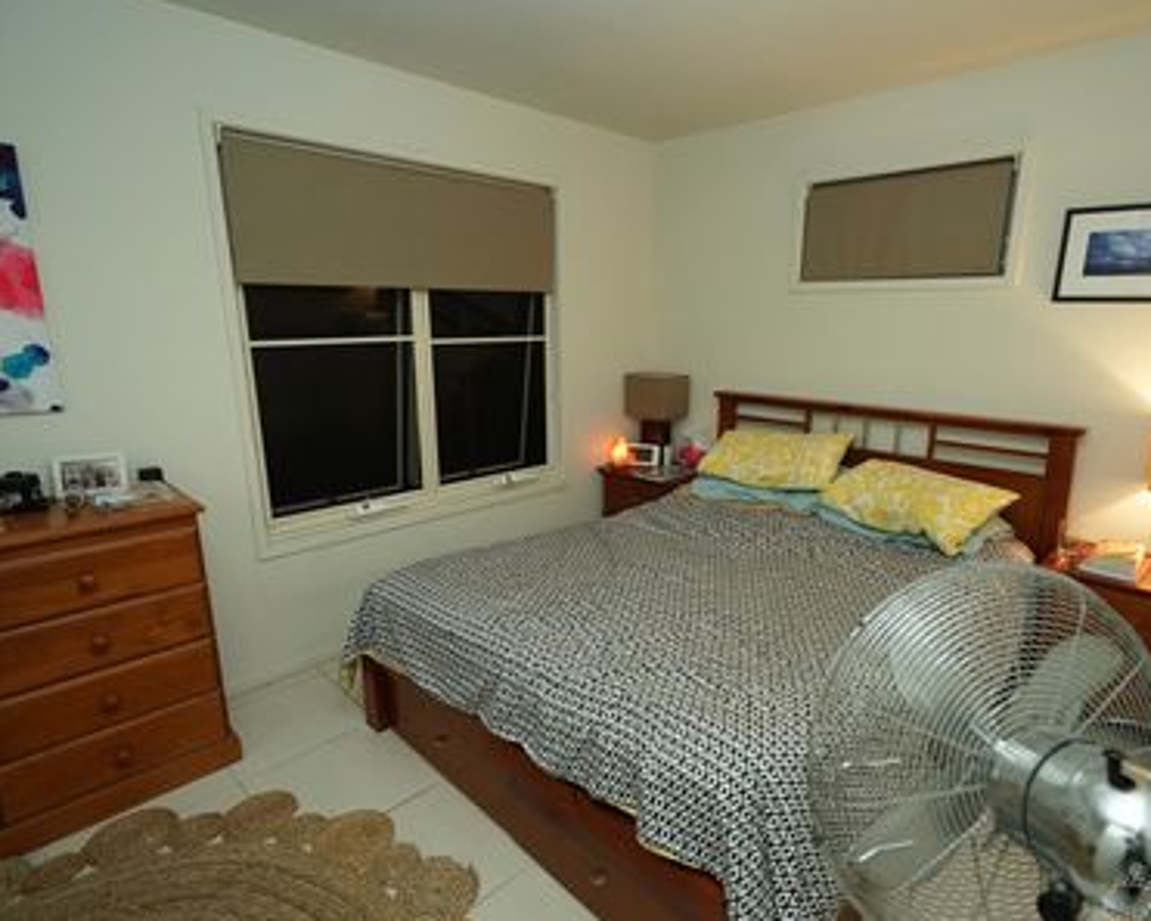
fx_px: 647
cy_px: 473
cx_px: 624
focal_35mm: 19
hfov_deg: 83.1
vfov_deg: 70.9
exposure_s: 1/60
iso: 800
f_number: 4
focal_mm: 16
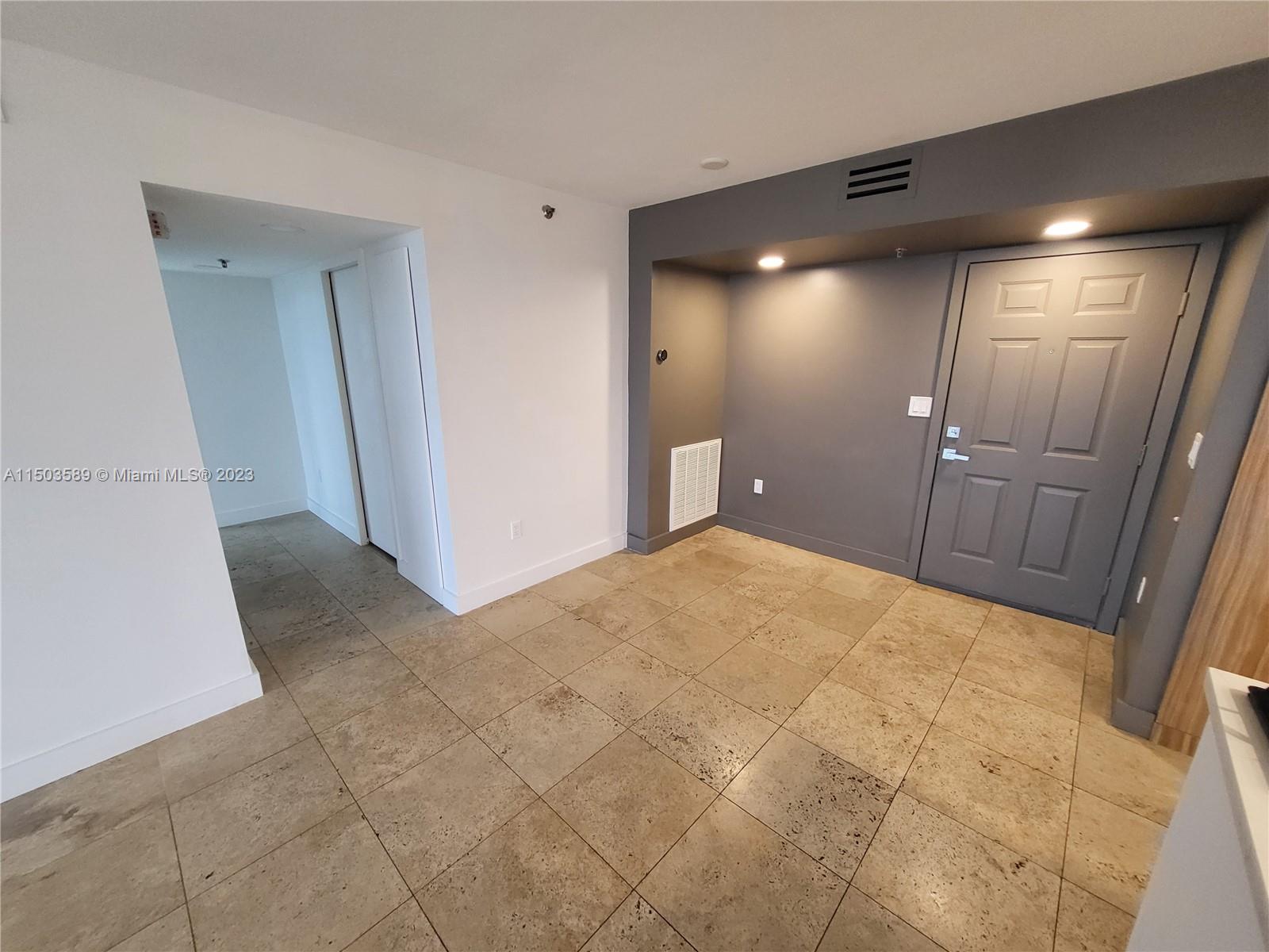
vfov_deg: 89.9
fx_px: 477
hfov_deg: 106.2
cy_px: 476
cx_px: 634
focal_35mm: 13
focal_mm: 1.74
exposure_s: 1/60
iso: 400
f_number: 2.2
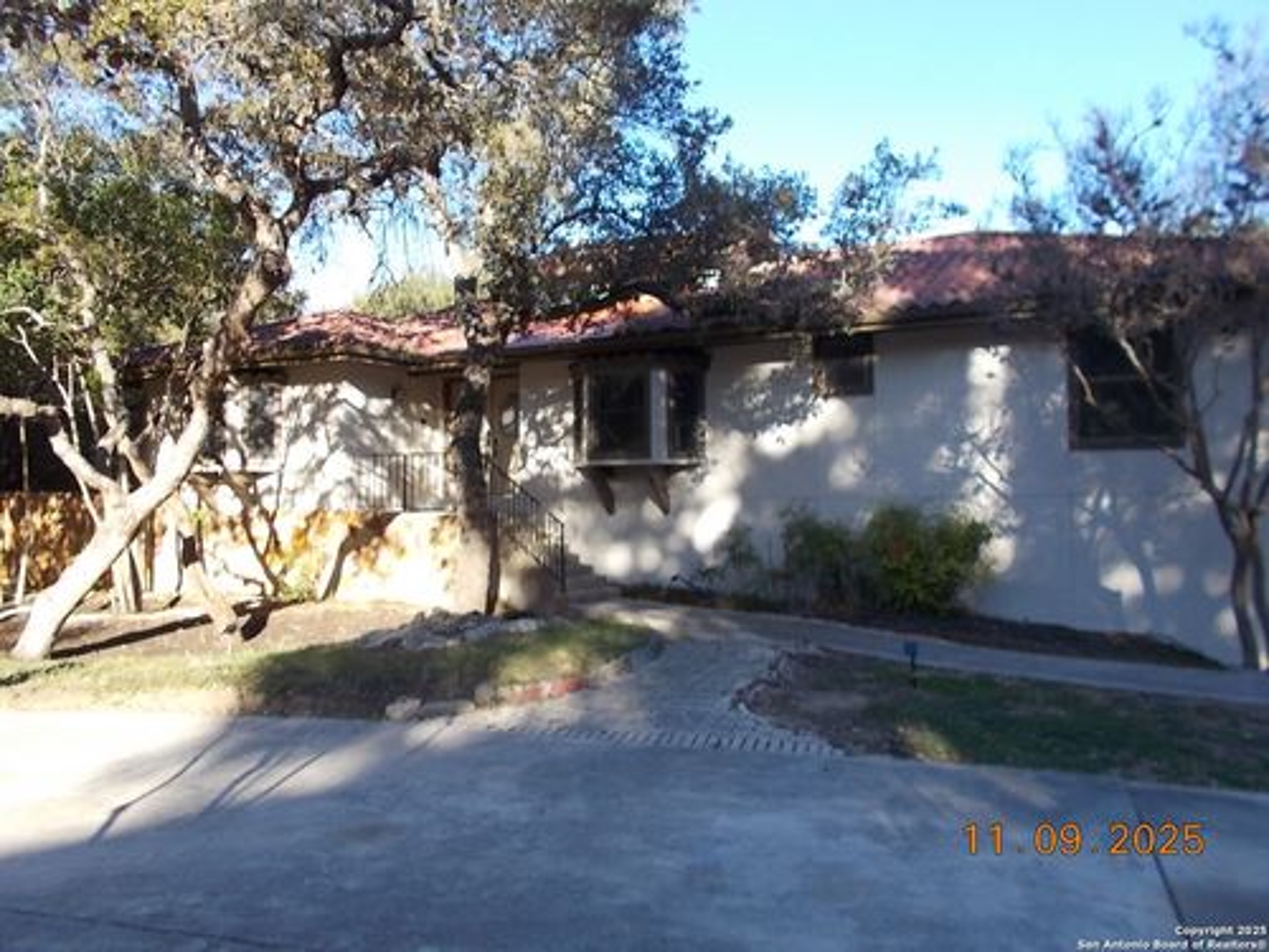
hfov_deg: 67.3
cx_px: 634
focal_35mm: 26
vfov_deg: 53.1
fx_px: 953
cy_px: 476
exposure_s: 1/250
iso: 80
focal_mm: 4.6
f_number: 3.2
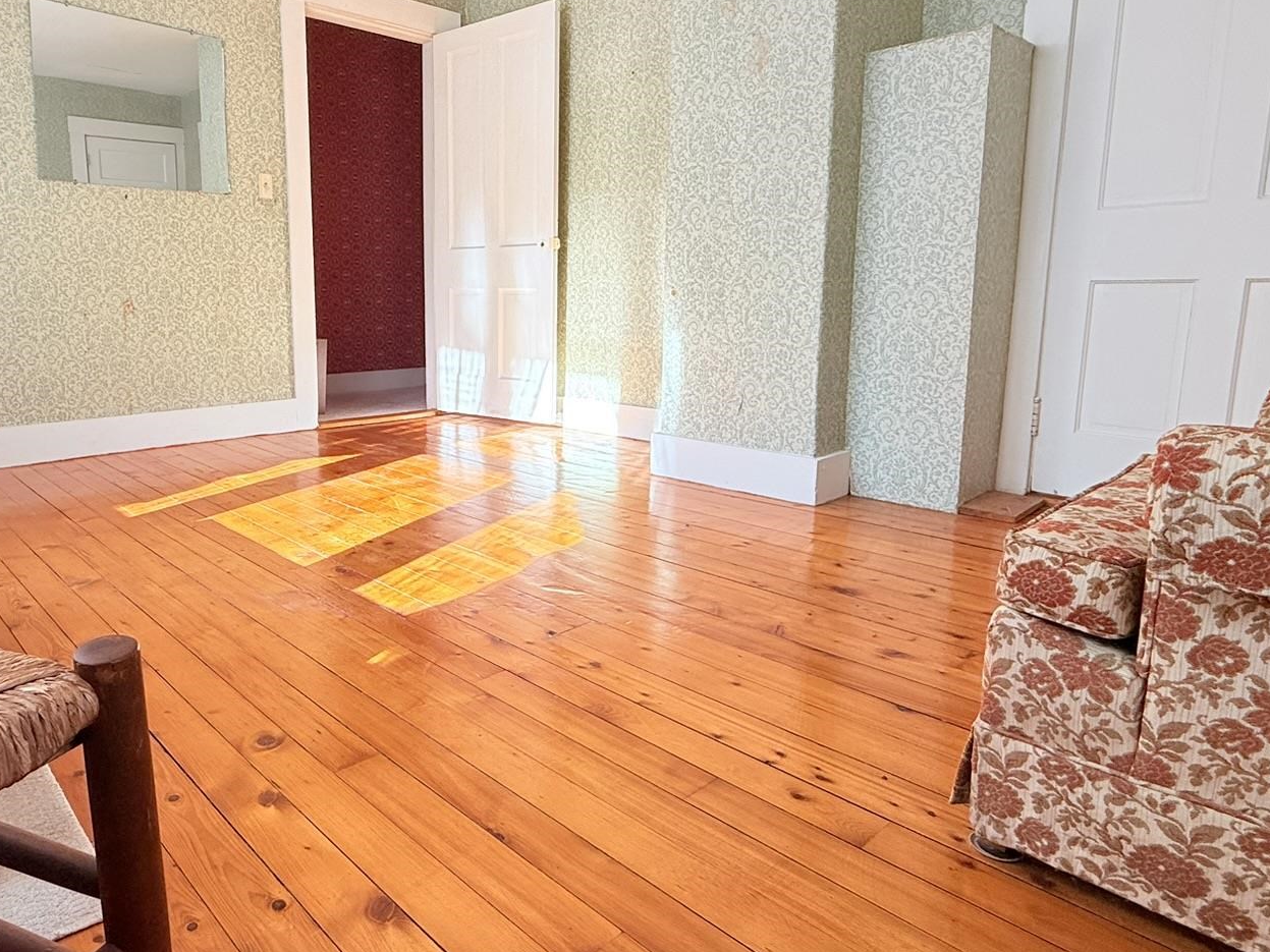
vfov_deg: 58.7
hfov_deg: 72.4
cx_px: 459
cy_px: 418
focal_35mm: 23
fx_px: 844
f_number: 2.2
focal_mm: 2.22
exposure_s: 1/191
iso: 64
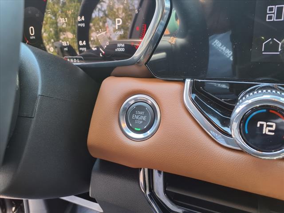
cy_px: 106
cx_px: 142
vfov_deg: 51.4
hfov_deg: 65.3
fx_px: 222
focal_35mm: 27
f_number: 1.9
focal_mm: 3.58
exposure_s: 1/40
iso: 64
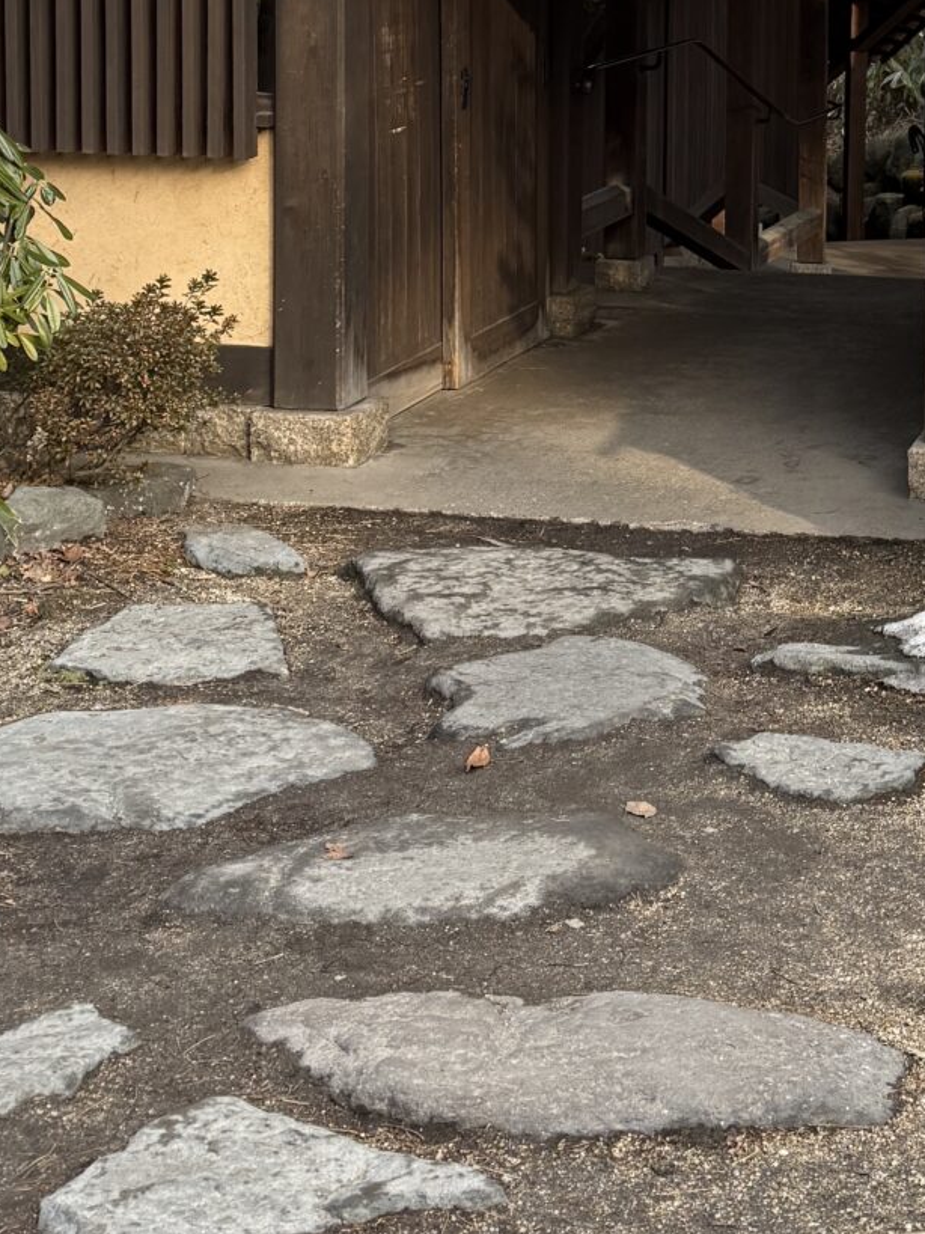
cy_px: 59
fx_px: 2673
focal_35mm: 75
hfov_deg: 19.2
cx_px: 859
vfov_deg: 25.0
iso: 100
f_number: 1.78
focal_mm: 6.76
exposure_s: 1/1075
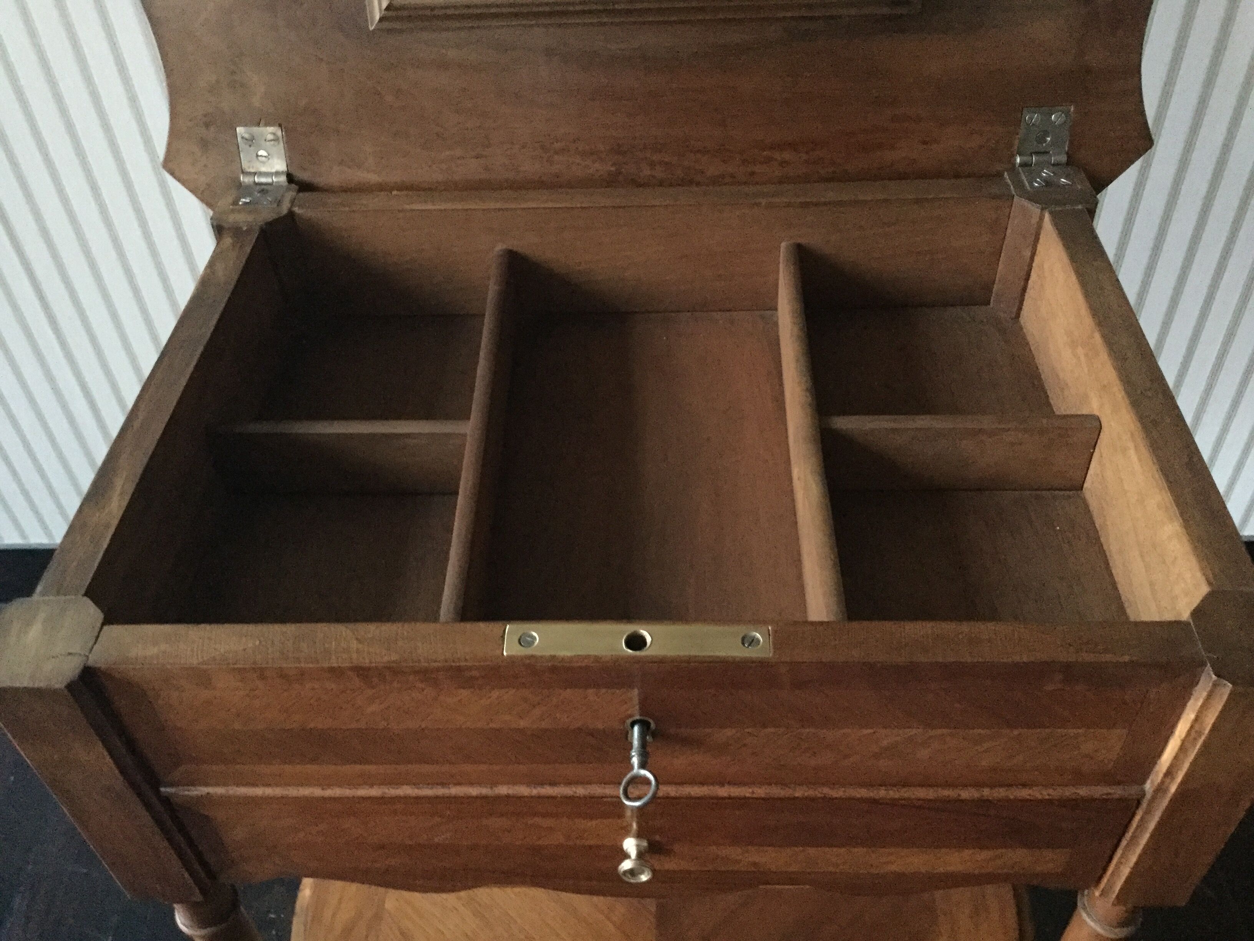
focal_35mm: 31
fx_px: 1123
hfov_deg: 58.4
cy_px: 470
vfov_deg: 45.4
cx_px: 627
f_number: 2.4
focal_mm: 3.3
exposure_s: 1/17
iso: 640
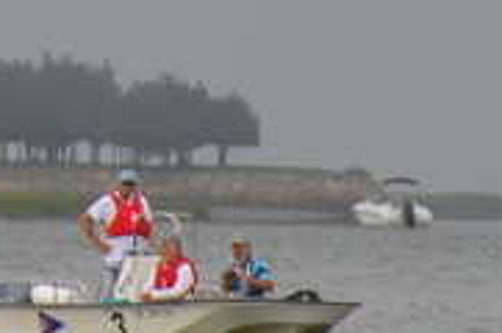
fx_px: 23566
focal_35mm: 1693
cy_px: -200
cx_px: -211
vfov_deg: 0.8
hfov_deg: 1.2
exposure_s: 1/800
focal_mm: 200
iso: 200
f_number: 7.1
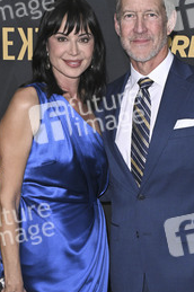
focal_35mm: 54
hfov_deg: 24.9
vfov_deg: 36.8
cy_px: 174
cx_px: 120
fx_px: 438
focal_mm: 35
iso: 2000
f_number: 5.6
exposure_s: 1/320
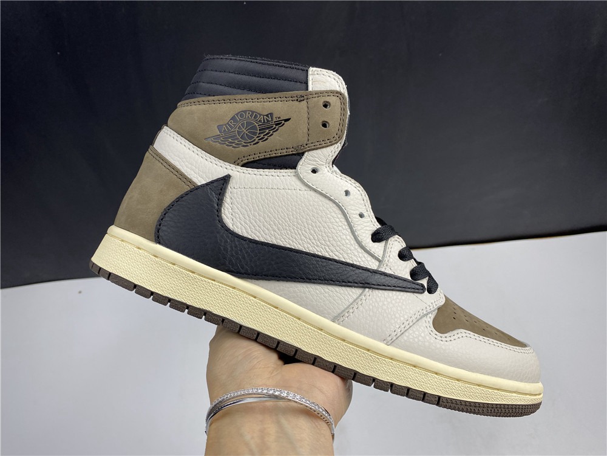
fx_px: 456
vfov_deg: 53.1
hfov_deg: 67.3
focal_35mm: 26
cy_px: 228
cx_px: 304
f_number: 1.8
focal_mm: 4.25
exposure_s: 1/121
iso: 50
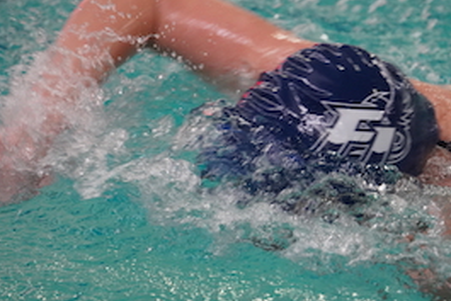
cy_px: 188
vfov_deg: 3.2
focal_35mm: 426
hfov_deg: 4.8
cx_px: 308
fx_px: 5340
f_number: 6.3
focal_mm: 282
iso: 10000
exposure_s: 1/320
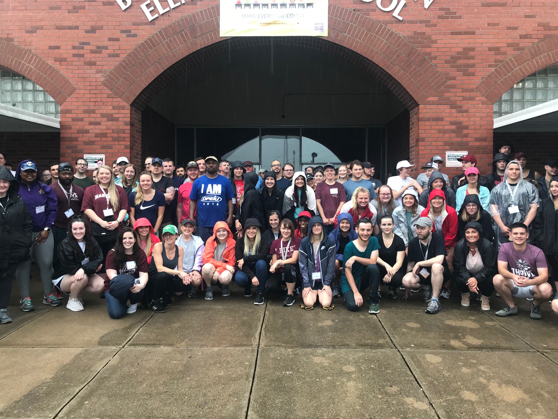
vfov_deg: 49.7
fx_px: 451
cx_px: 279
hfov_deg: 63.4
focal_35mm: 28
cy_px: 210
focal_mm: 3.99
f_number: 1.8
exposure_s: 1/95
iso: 20
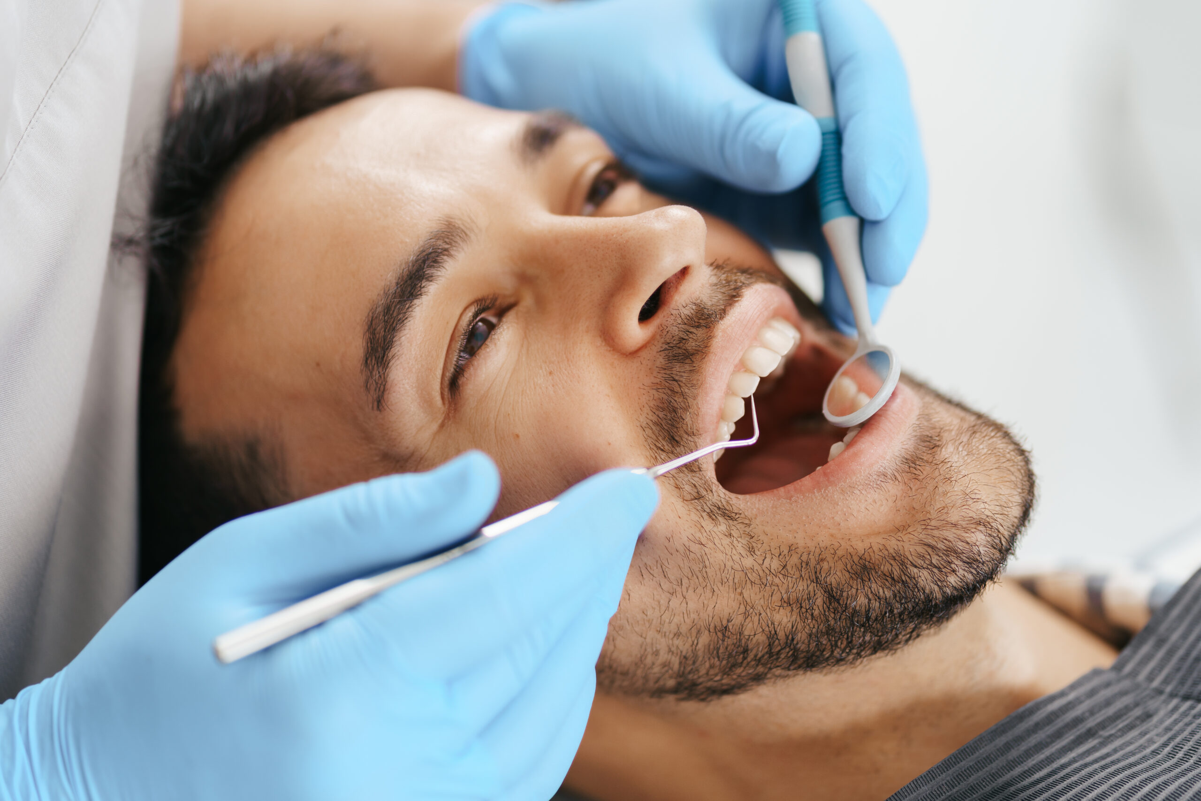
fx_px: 2836
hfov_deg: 23.9
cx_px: 600
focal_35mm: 85
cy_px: 400
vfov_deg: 16.1
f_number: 2
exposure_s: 1/200
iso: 100
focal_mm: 85
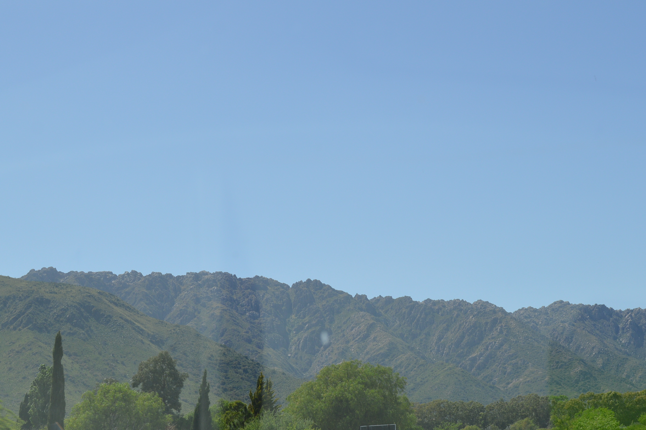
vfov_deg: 20.0
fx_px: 1219
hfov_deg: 29.6
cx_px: 378
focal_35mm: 68
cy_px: 265
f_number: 8
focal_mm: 32
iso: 100
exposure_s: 1/250
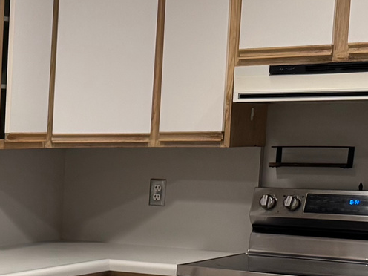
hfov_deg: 17.5
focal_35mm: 99
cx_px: -212
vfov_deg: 14.7
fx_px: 1052
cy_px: 283
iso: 250
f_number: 1.78
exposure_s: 1/60
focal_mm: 6.76
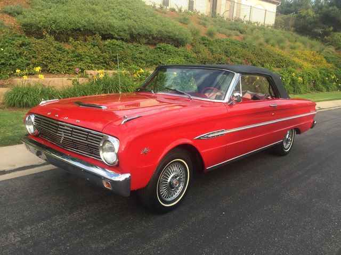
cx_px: 170
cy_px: 128
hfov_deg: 61.7
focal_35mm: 29
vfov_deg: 48.2
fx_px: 286
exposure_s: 1/335
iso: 32
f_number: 2.2
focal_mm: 4.15
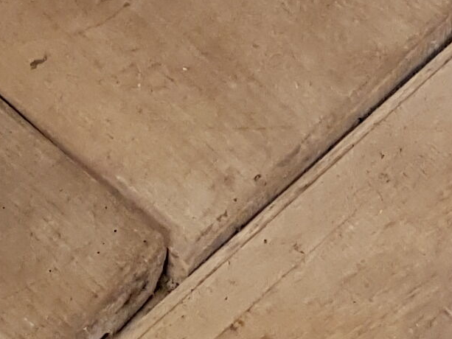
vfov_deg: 7.5
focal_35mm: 171
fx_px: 2233
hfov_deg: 11.5
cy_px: -722
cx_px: 407
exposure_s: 1/50
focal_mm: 4.2
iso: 160
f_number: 1.7
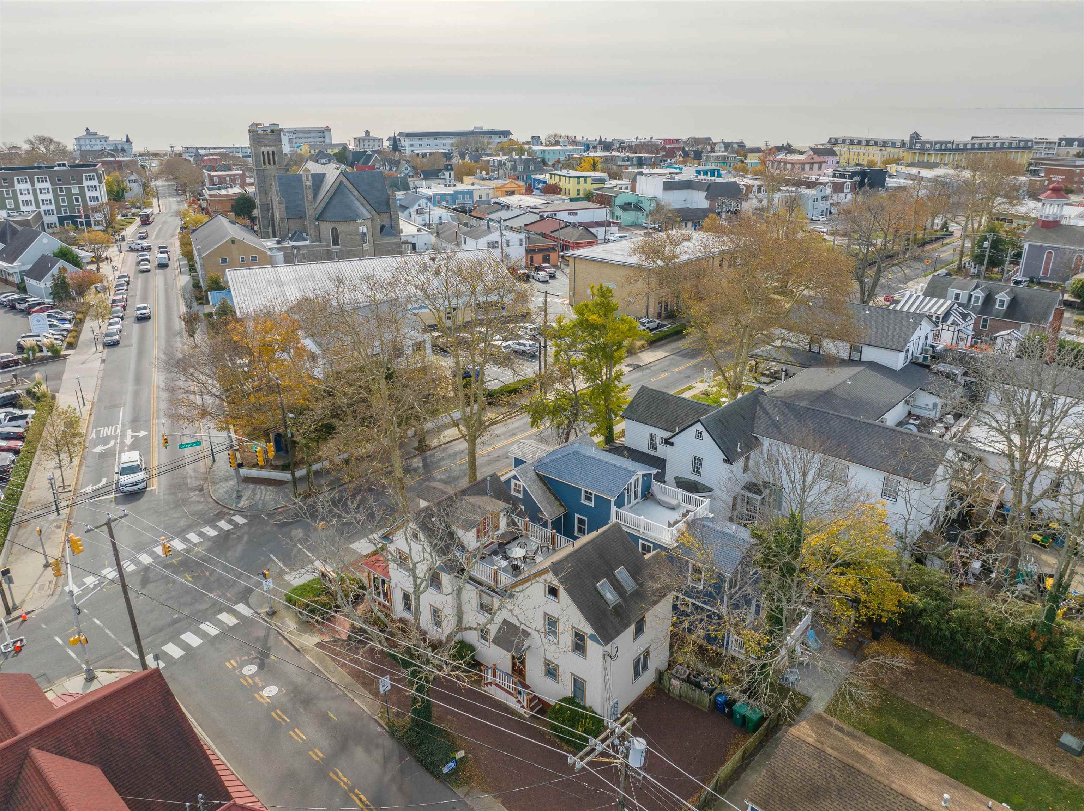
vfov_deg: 56.8
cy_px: 406
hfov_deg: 71.6
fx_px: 751
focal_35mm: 24
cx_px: 542
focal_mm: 12.29
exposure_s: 1/5000
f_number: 2.8
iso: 340
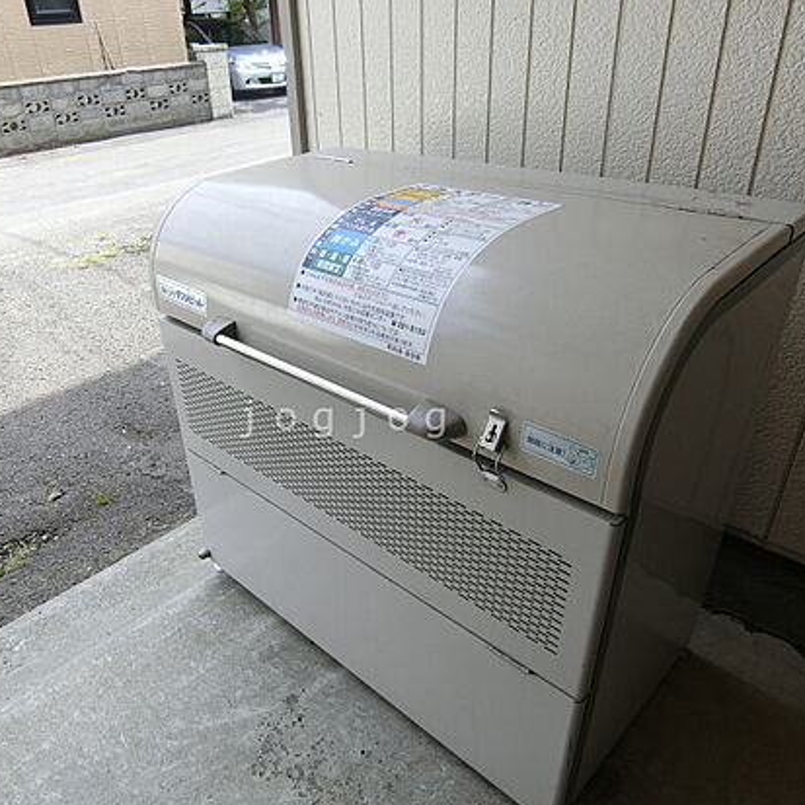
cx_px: 347
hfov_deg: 60.7
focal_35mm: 26
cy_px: 419
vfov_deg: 60.9
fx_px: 684
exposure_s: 1/320
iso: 80
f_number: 2.7
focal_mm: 4.06
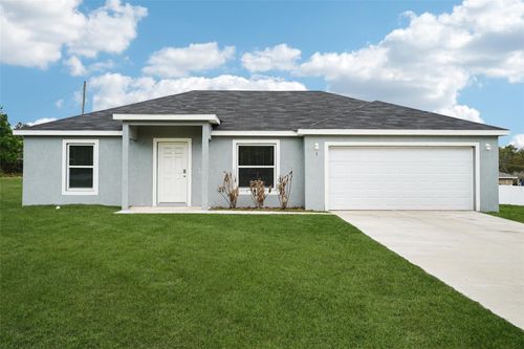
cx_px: 262
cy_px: 174
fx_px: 451
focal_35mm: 31
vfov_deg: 42.3
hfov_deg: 60.3
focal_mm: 31
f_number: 8
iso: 50
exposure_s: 1/90
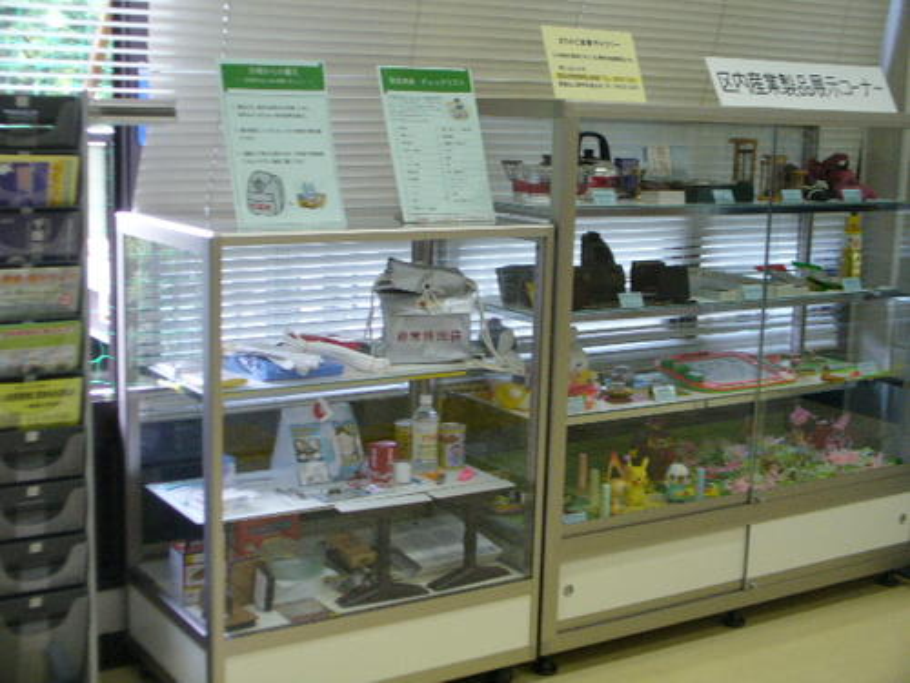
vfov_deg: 30.3
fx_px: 1262
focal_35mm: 48
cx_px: 455
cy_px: 342
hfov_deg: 39.7
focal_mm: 7.9
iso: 200
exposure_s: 1/25
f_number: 3
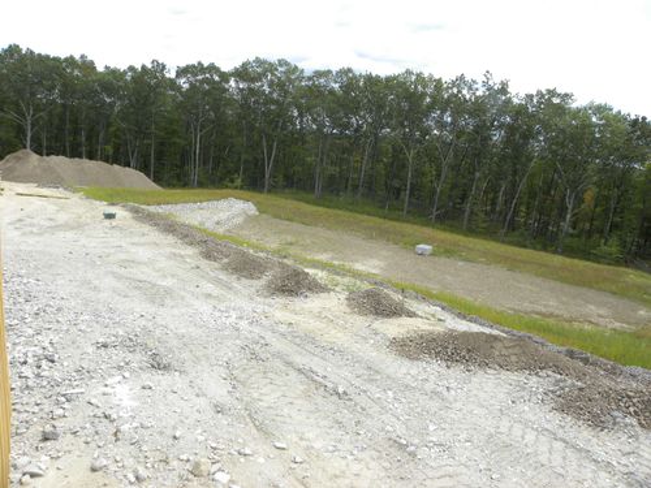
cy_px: 244
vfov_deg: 53.1
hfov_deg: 67.3
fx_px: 489
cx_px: 326
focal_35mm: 26
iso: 91
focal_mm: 4.6
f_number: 5.6
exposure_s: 1/236
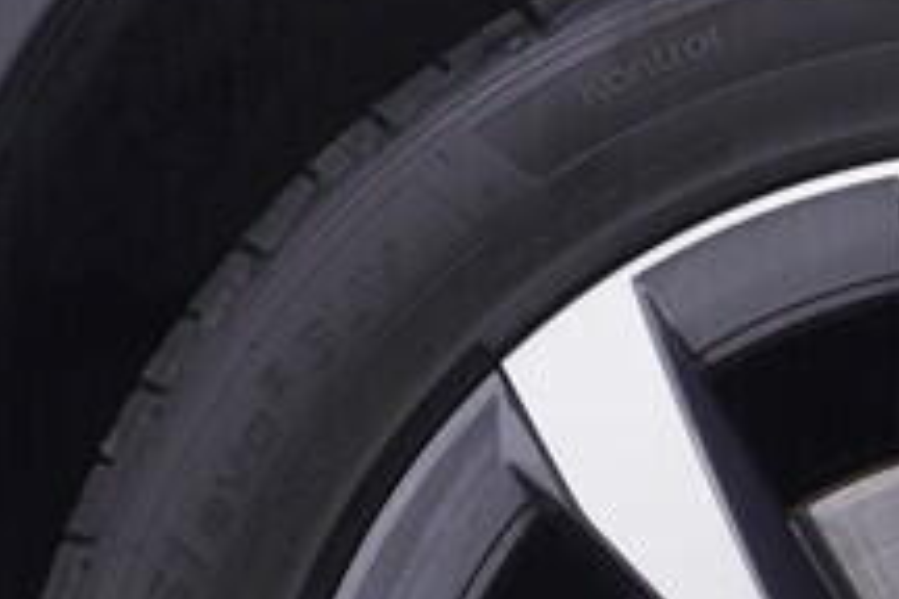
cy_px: 859
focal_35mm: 171
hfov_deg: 11.7
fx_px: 4270
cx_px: 1115
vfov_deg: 7.9
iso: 125
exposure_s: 1/60
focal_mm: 24
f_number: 3.5
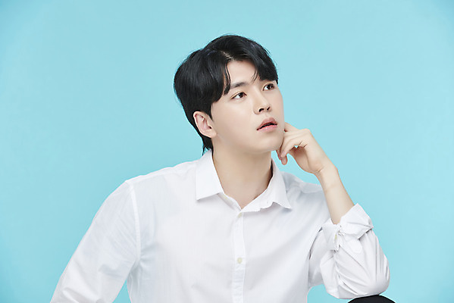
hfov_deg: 14.1
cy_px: 152
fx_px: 1829
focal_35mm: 145
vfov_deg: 9.5
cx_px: 227
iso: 64
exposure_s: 1/125
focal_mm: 145
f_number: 8
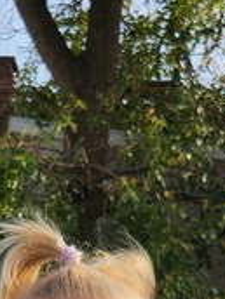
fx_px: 1187
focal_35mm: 137
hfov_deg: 10.8
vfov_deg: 13.1
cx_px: 110
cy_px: 525
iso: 20
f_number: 1.8
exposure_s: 1/892
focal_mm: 5.4
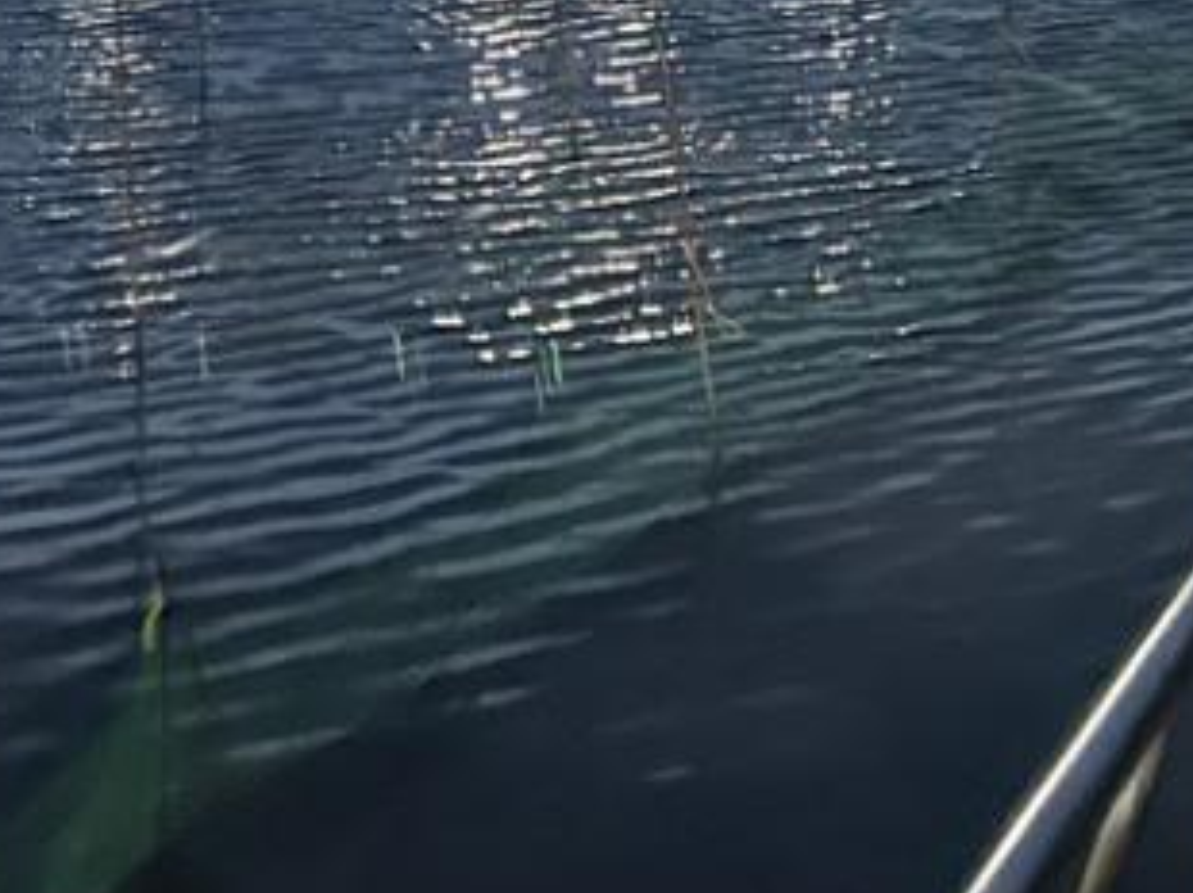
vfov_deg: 16.9
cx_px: 516
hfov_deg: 23.3
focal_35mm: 84
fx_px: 2893
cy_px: -146
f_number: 1.5
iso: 1000
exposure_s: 1/20
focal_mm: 5.7
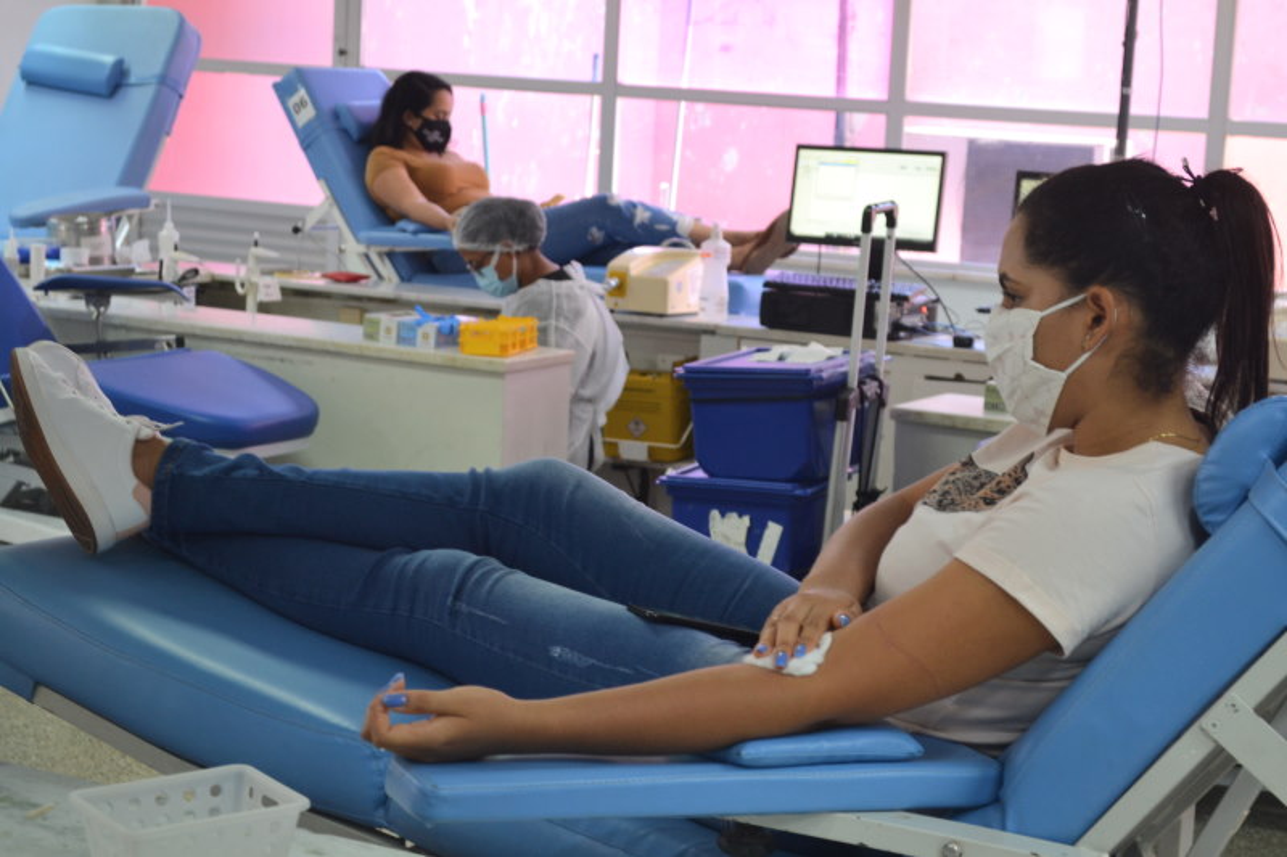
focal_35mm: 75
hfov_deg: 27.0
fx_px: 2681
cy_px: 428
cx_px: 644
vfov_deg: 18.2
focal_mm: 50
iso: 450
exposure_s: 1/15
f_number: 5.6
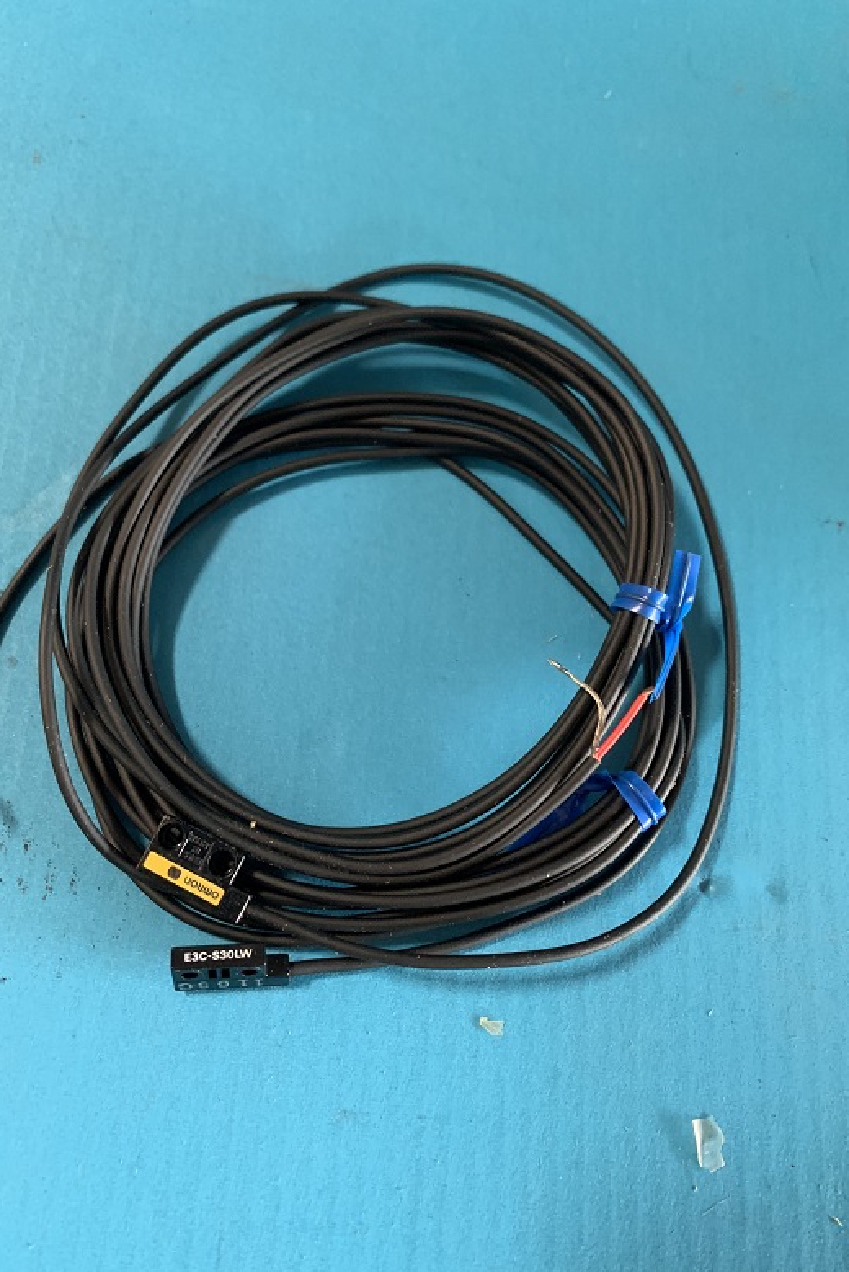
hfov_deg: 46.4
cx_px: 380
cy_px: 647
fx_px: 990
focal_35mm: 28
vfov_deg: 65.4
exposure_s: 1/54
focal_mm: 4.25
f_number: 1.8
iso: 400
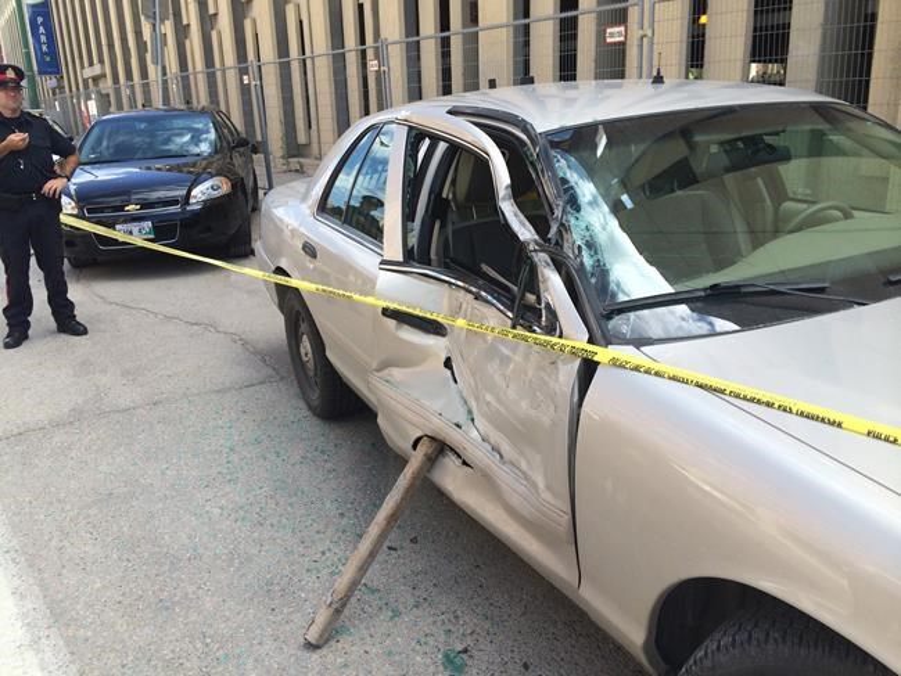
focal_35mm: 30
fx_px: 781
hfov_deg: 59.9
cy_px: 338
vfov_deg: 46.8
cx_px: 450
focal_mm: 4.12
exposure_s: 1/695
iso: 32
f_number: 2.2
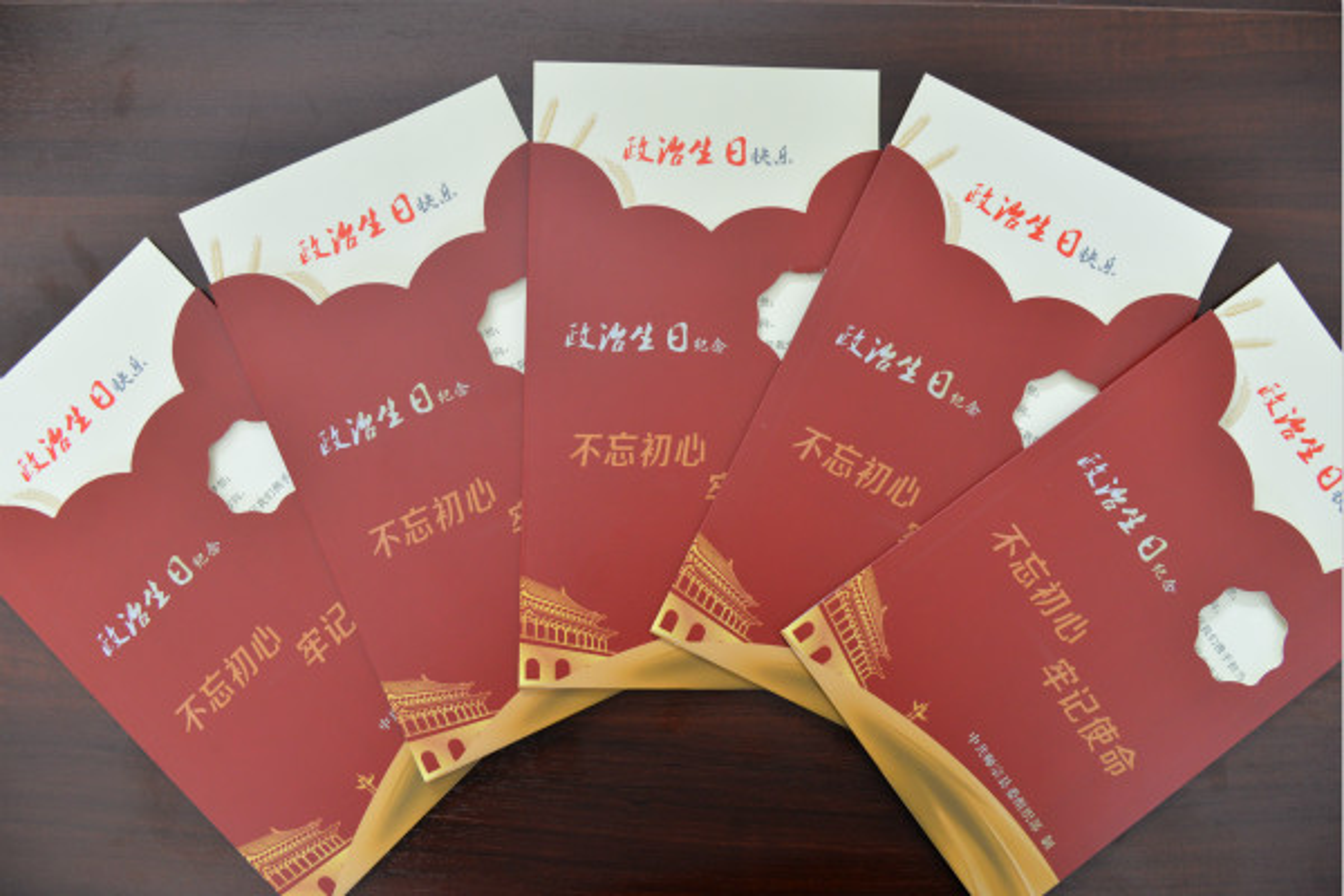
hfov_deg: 67.4
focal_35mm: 27
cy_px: 448
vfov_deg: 47.9
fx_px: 1008
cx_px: 672
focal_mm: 27
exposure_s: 1/100
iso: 1600
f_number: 5
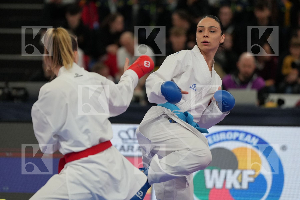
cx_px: 150
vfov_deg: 4.6
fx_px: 2500
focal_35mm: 300
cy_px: 100
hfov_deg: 6.9
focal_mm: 200
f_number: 2.8
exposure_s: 1/1000
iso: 1600
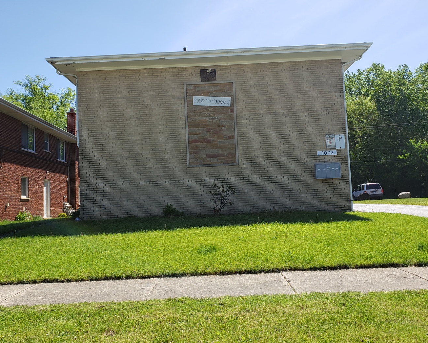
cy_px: 170
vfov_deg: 51.5
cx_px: 201
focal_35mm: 28
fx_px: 355
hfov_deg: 62.2
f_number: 2.4
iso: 50
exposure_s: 1/997
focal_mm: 4.3
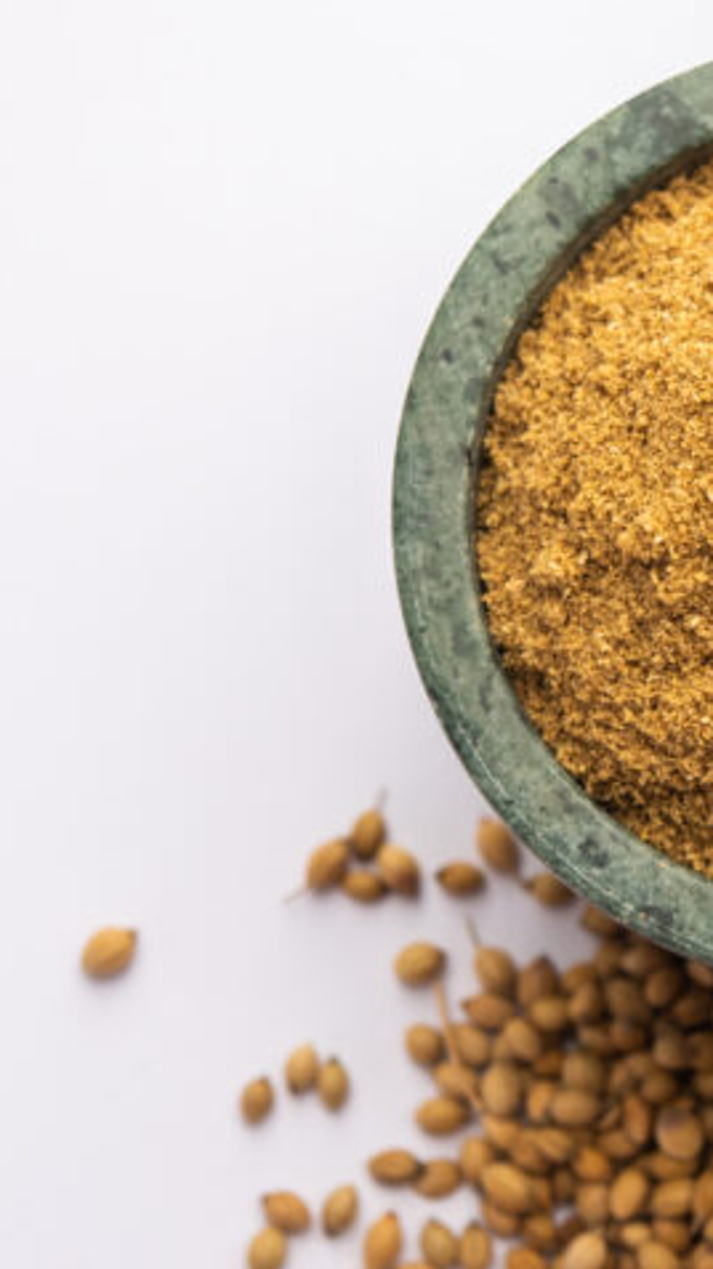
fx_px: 4541
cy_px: 548
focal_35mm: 135
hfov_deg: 8.9
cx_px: 901
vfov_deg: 15.9
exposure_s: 1/125
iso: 100
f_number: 8
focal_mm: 60
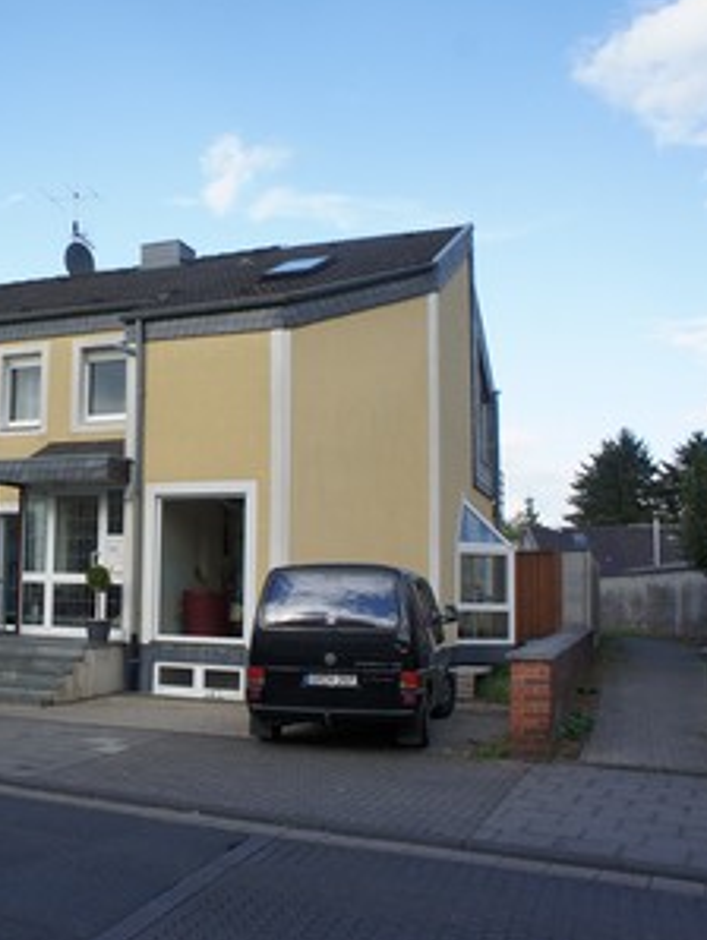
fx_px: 1088
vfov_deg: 46.8
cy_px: 464
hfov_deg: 33.6
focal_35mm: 40
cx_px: 41
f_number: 7.1
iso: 250
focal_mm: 18
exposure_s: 1/250
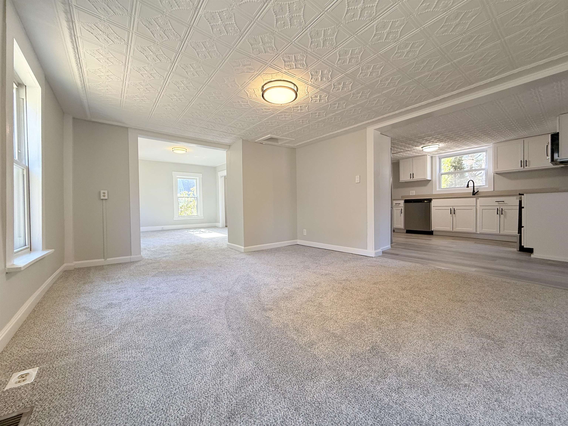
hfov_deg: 102.1
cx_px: 284
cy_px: 213
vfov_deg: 85.7
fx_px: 230
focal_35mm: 14
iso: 200
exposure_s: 1/120
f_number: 2.2
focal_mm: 2.22
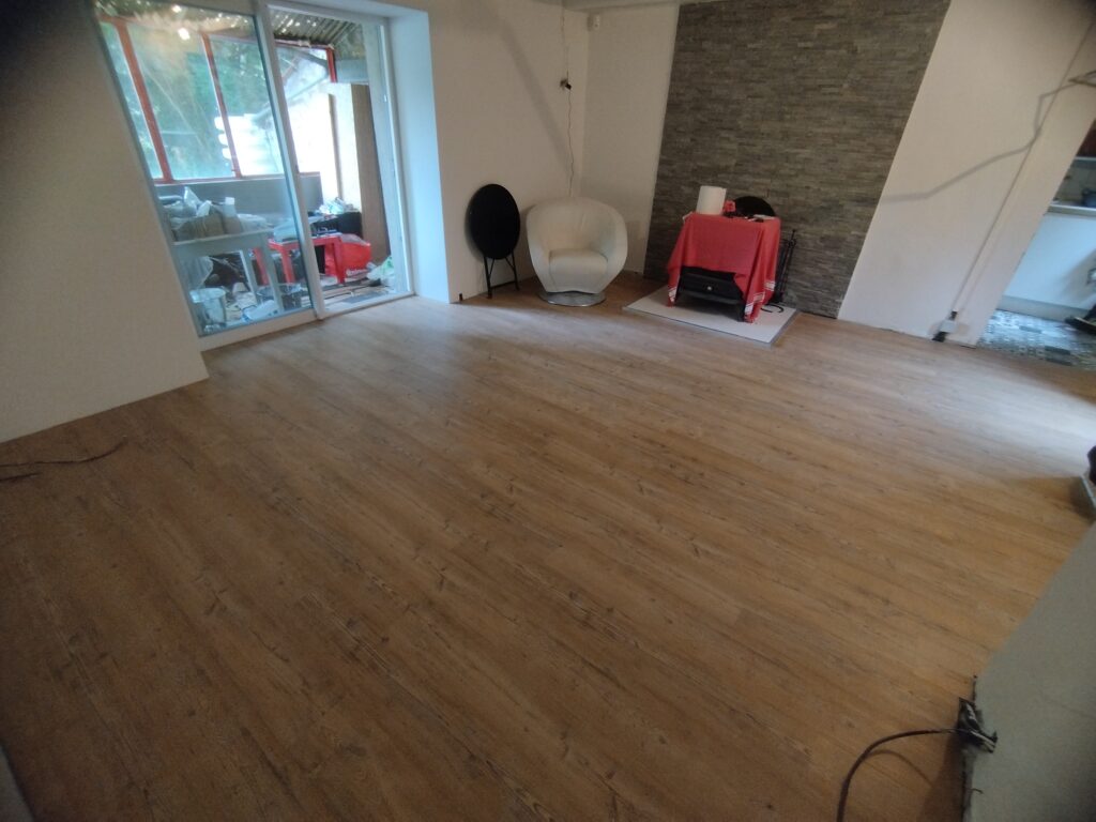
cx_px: 548
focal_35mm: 16
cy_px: 411
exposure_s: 1/16.7
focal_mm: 1.65
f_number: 2.2
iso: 190
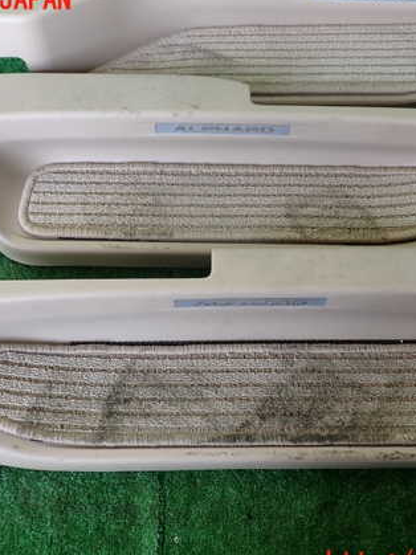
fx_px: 689
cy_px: 282
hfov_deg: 33.6
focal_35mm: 43
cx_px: 228
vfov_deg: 43.9
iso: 200
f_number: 2.3
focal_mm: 5.4
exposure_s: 1/80
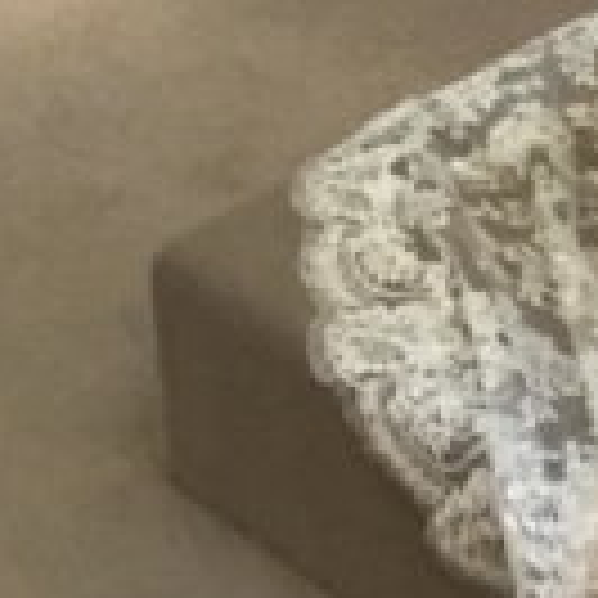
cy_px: -647
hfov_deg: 8.5
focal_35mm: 198
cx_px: 1097
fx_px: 3870
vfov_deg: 8.3
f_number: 2.2
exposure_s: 1/15
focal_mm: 4.15
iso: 100
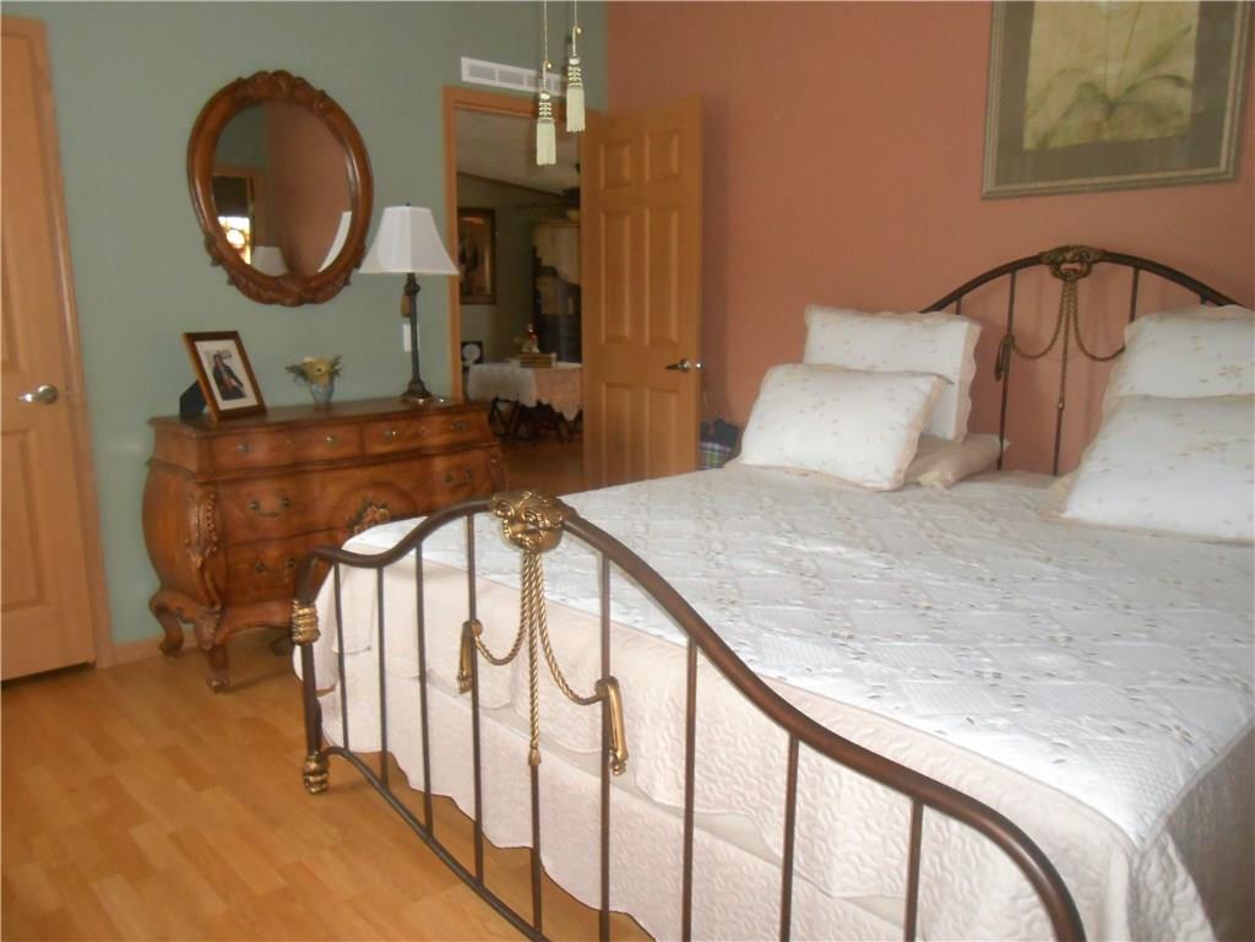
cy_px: 471
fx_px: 943
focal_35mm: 26
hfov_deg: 67.3
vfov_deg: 53.1
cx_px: 628
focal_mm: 4.6
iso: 640
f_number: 3.5
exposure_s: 1/25
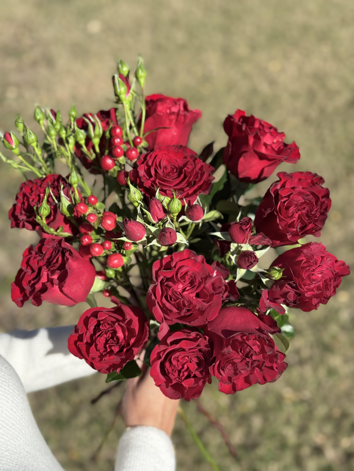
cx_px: 177
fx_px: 654
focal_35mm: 48
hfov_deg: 30.3
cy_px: 236
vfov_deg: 39.7
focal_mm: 6.76
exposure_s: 1/2415
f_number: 1.78
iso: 64
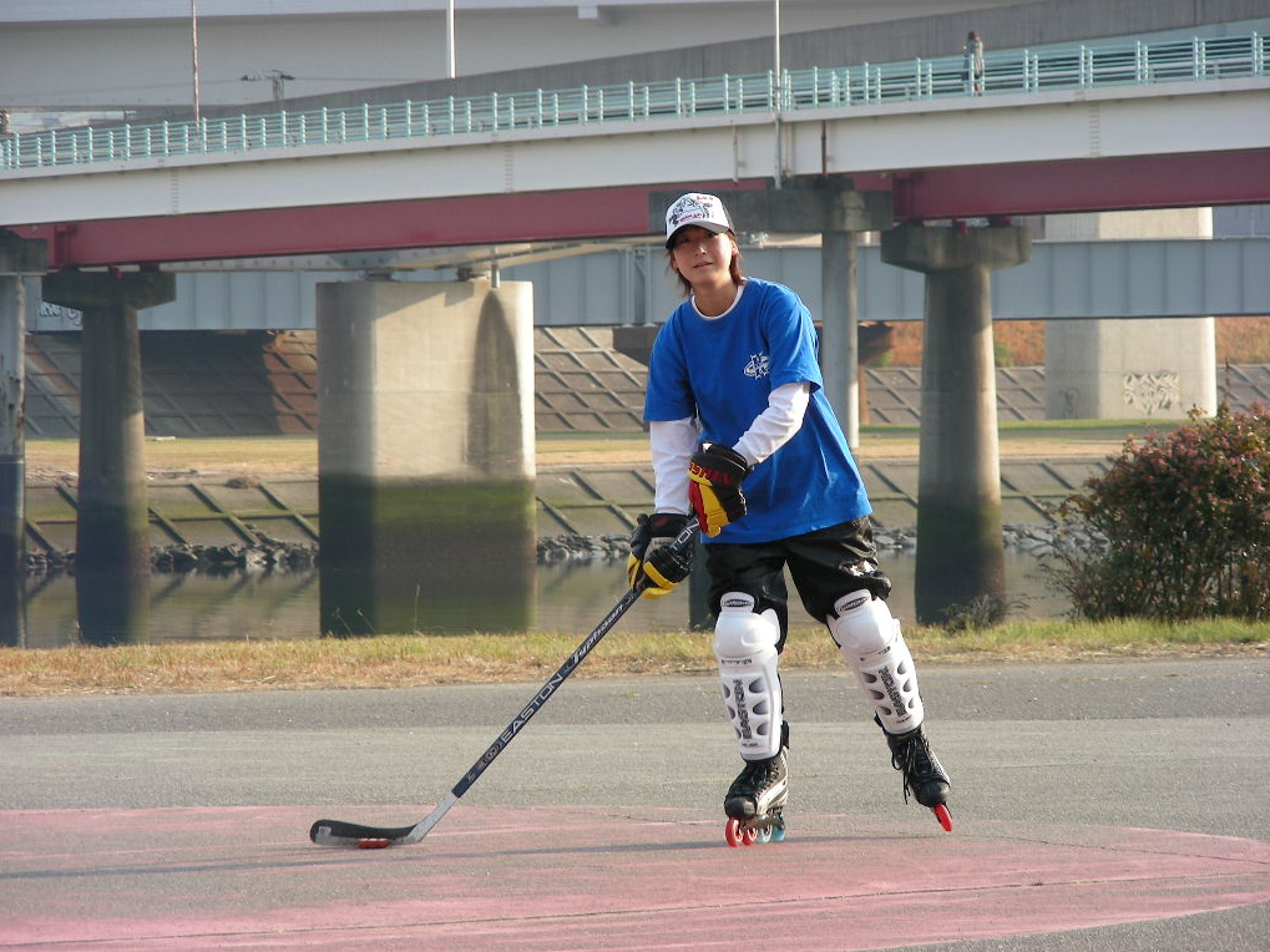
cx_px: 633
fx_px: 7227
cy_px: 476
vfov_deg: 7.5
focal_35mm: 197
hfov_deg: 10.0
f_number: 3.5
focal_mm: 32.7
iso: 50
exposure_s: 1/159
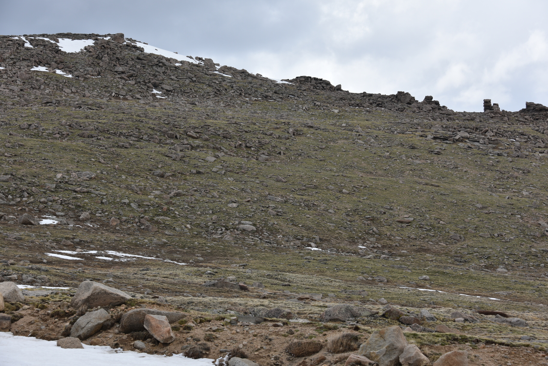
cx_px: 274
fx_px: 1248
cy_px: 183
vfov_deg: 16.7
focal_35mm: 82
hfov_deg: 24.8
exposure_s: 1/250
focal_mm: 82
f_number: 8
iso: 100
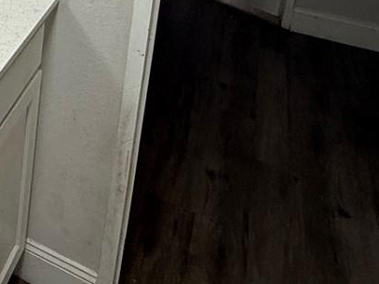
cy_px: -136
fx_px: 602
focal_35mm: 55
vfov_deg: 22.2
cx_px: -129
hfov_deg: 28.1
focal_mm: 2.22
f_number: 2.2
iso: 125
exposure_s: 1/120
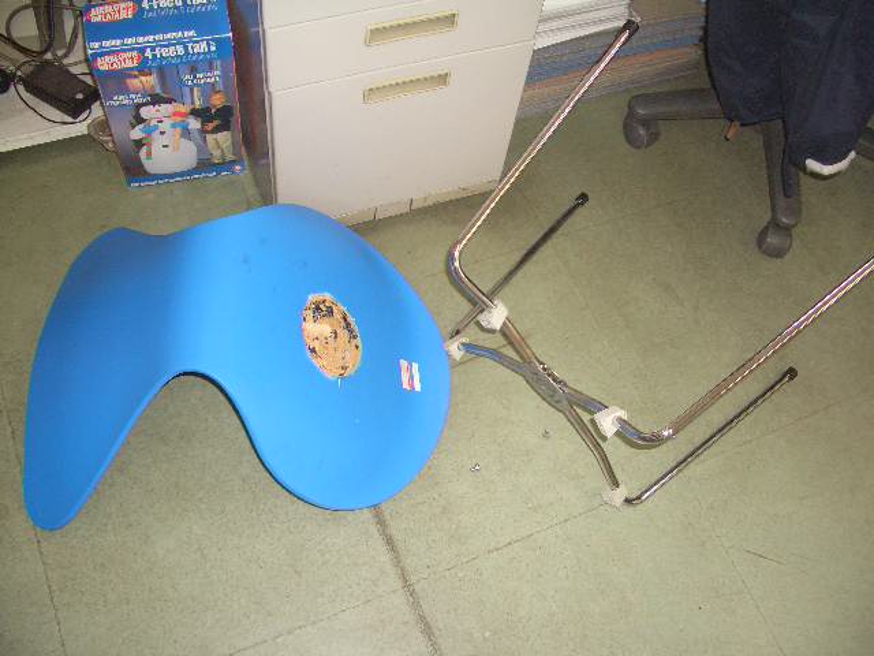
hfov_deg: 52.6
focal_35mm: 35
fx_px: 884
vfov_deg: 40.7
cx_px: 437
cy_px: 328
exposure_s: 1/60
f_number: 2.6
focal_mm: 5.8
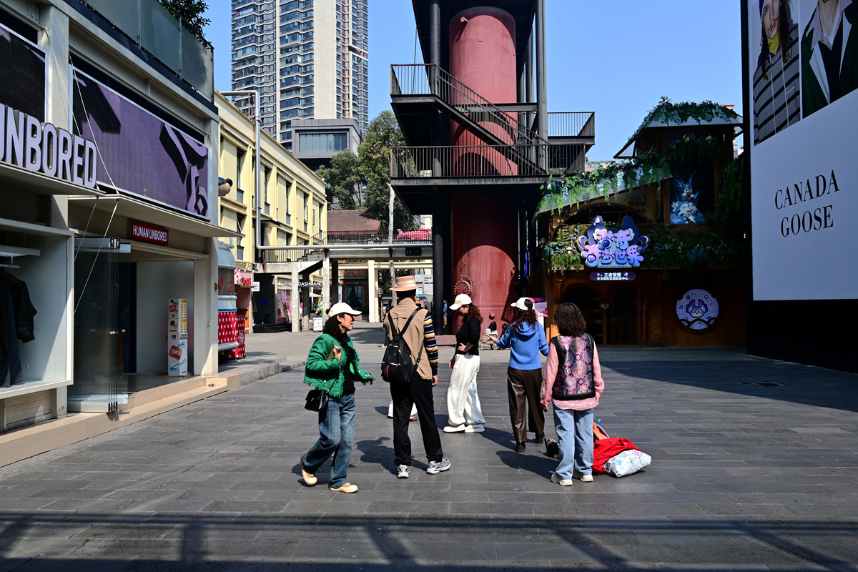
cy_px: 286
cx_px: 429
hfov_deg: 62.8
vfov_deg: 44.3
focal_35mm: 30
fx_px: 703
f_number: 8
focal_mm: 29.5
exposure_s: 1/125
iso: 110
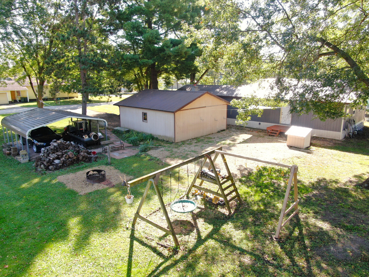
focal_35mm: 24
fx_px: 256
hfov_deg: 71.6
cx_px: 184
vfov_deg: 56.8
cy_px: 138
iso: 100
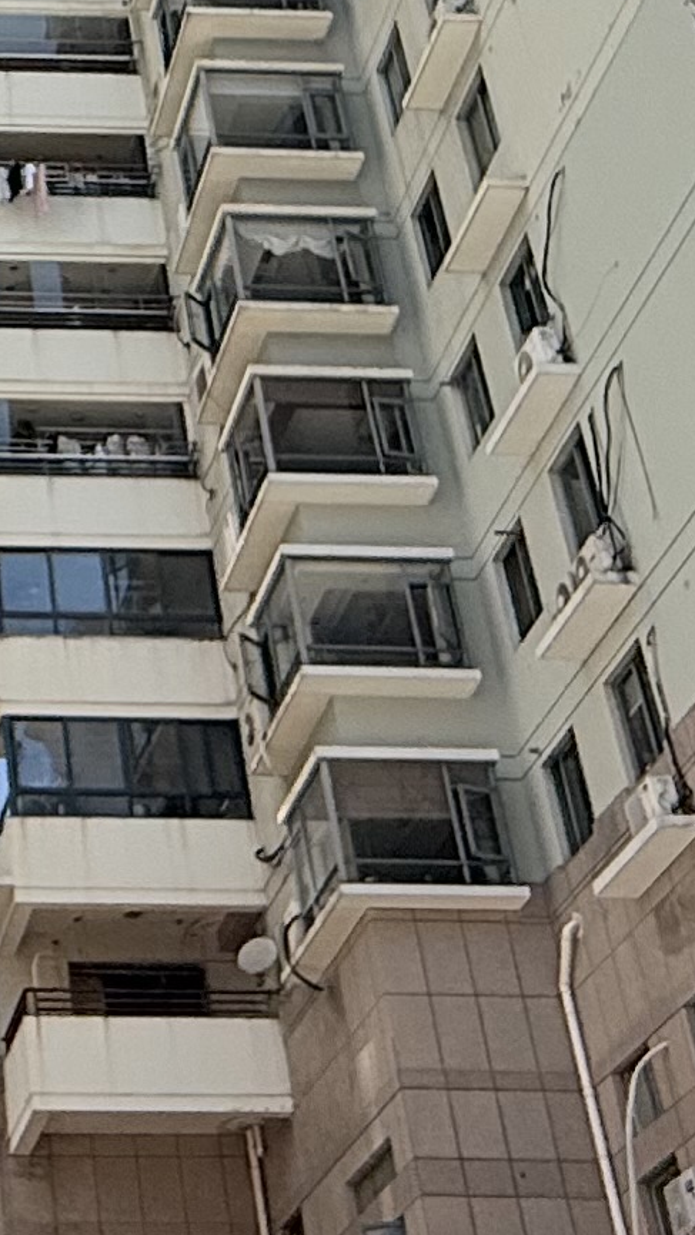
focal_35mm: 71
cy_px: 250
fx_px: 2327
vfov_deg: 29.1
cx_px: -257
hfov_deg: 16.0
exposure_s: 1/2611
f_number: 2.2
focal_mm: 2.22
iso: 50
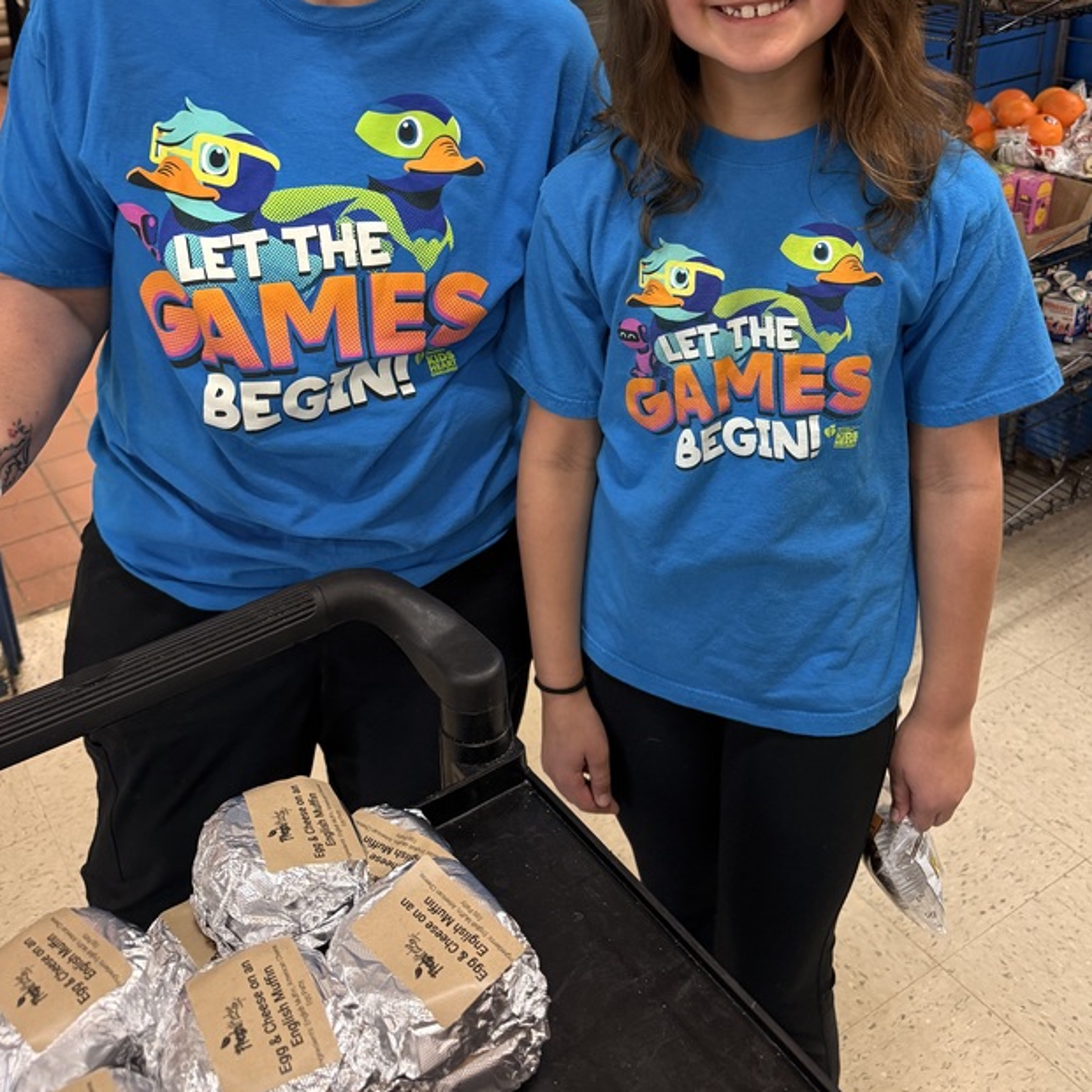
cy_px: 290
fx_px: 1249
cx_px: 484
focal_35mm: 35
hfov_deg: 47.1
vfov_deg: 45.8
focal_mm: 6.76
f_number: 1.78
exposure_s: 1/60
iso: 250
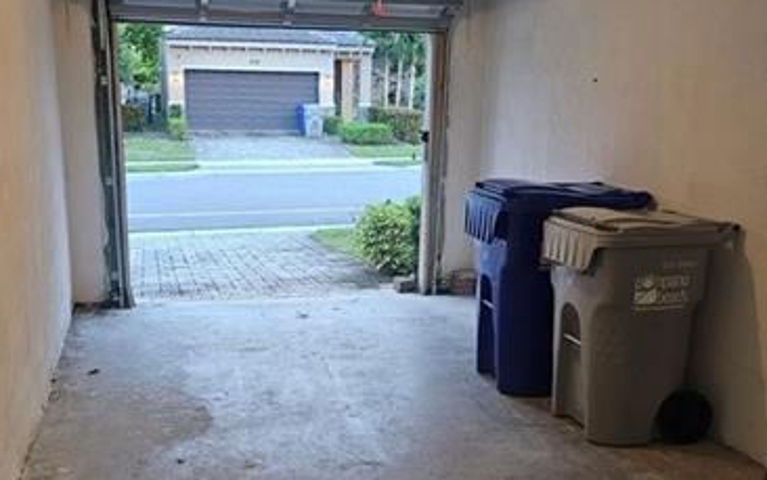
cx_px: 348
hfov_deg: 49.2
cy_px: 275
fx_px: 836
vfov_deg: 32.0
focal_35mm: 40
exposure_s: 1/120
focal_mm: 6.3
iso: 500
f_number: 1.7
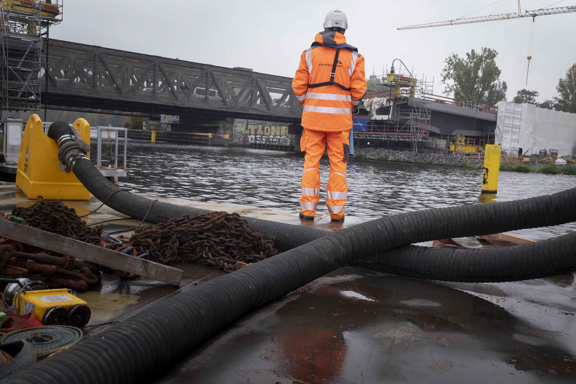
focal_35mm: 32
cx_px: 288
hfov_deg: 58.7
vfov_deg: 41.1
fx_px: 512
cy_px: 192
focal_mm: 32
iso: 640
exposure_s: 1/200
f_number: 8
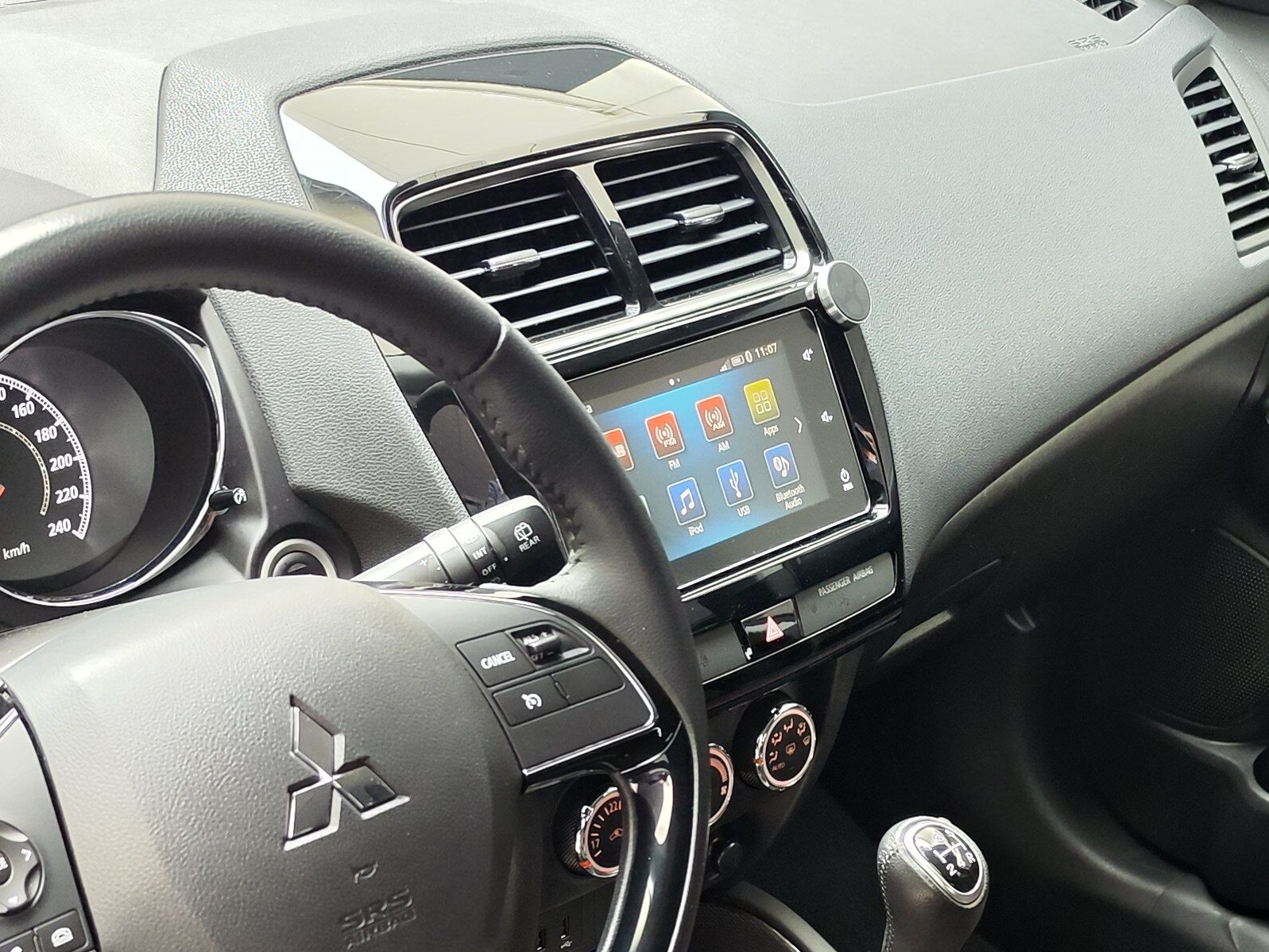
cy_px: 1080
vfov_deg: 23.1
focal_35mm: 59
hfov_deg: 32.5
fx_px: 2163
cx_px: 821
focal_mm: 7.01
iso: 334
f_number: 1.69
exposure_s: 1/87.6
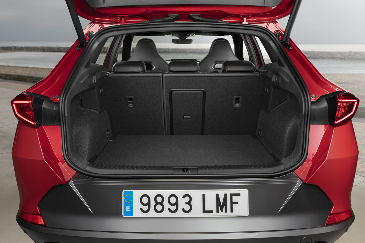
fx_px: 324
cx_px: 182
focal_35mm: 32
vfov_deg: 41.1
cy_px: 122
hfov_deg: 58.7
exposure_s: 1/5
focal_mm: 32
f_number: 16
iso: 250
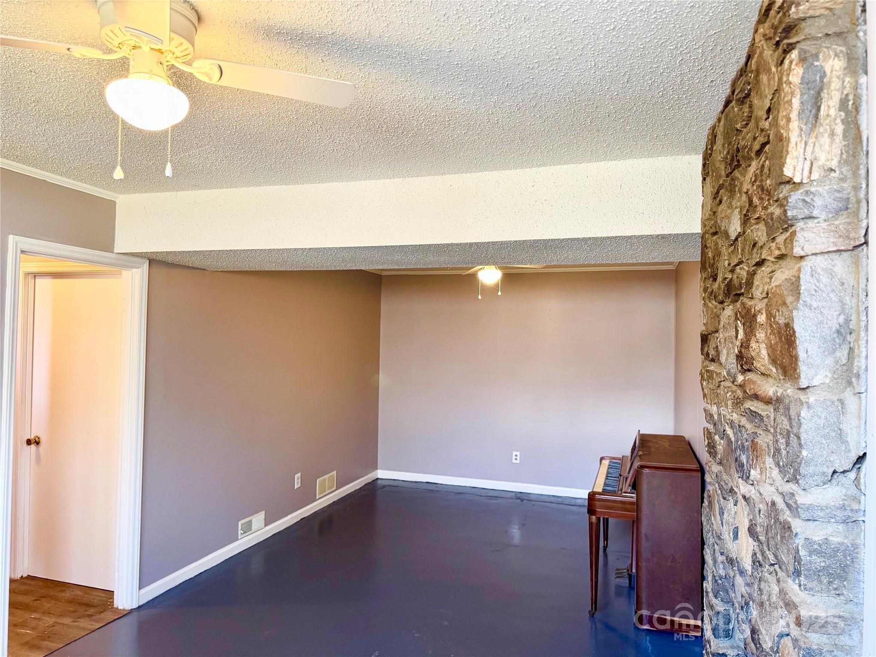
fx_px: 607
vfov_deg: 56.8
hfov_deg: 71.6
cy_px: 328
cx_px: 438
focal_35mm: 24
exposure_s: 1/60
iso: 320
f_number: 1.78
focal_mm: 6.76
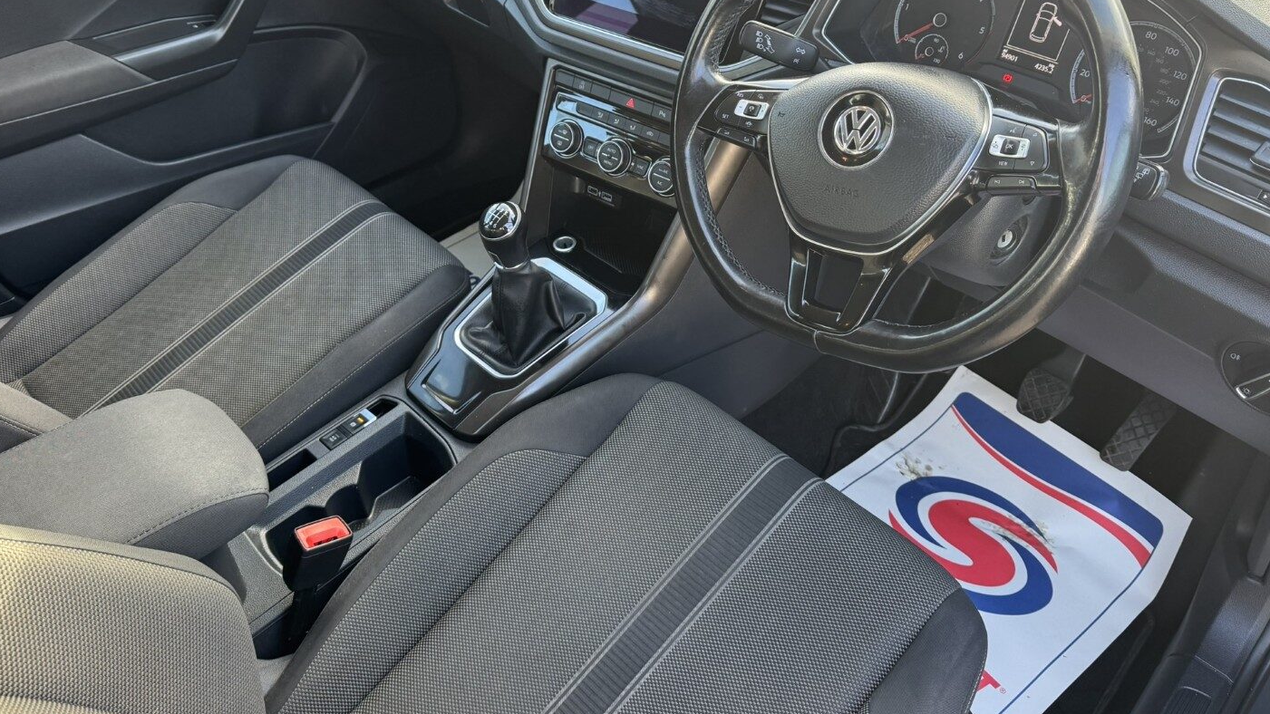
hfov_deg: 67.9
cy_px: 241
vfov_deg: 41.0
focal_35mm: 28
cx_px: 659
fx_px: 943
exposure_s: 1/121
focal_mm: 6.76
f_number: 1.78
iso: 200
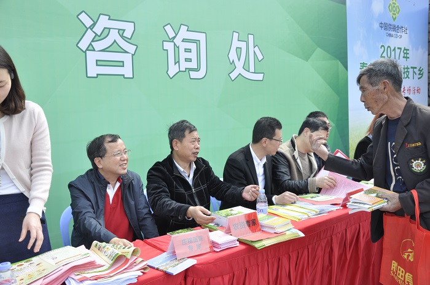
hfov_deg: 57.3
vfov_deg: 39.8
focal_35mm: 33
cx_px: 215
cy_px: 142
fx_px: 393
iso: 250
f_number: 5.6
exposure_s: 1/500
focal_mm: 22
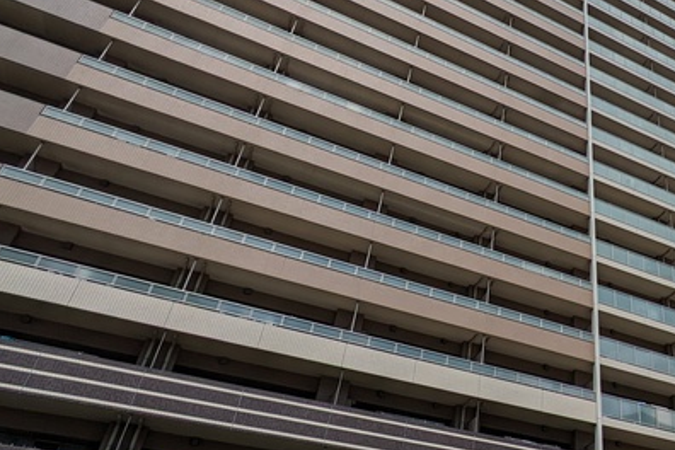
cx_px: 565
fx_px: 656
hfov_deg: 50.2
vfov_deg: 37.8
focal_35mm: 35
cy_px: 235
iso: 48
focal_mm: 1.83
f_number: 2.2
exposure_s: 1/4016
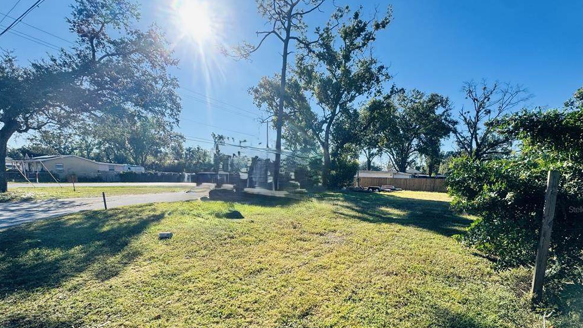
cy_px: 209
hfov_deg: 99.3
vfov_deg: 65.9
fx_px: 247
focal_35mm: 16
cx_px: 299
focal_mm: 2.22
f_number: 2.2
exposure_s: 1/1256
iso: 50
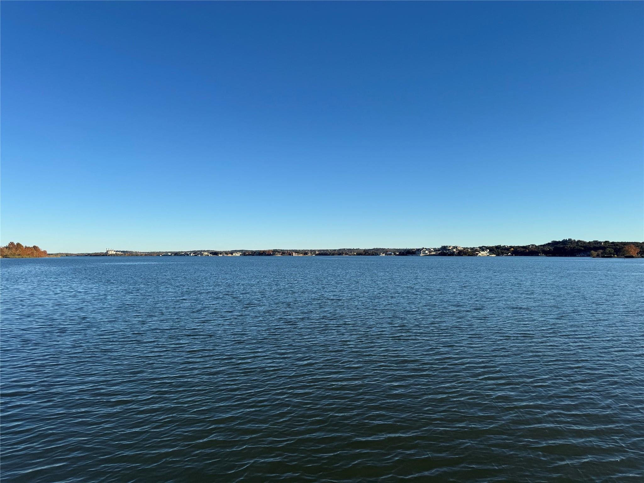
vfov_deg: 56.8
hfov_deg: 71.6
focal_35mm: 24
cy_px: 242
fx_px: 446
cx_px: 322
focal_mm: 6.76
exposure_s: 1/4608
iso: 80
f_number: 1.78
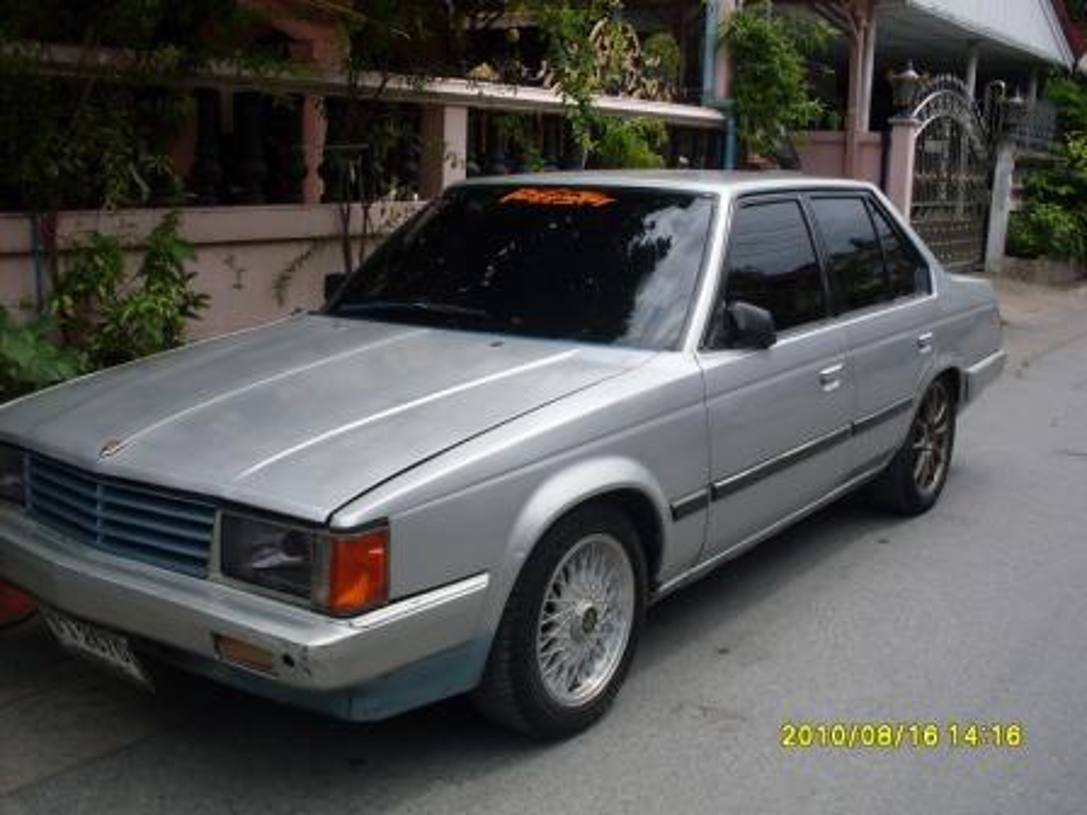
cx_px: 544
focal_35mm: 38
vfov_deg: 37.7
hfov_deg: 49.0
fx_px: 1193
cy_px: 408
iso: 80
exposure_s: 1/125
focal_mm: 6.3
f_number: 8.4
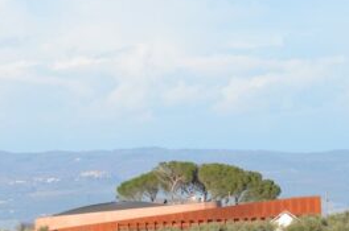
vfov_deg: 3.3
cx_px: 140
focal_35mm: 417
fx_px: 4038
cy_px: 181
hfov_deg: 4.9
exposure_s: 1/500
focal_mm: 105
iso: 400
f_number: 11
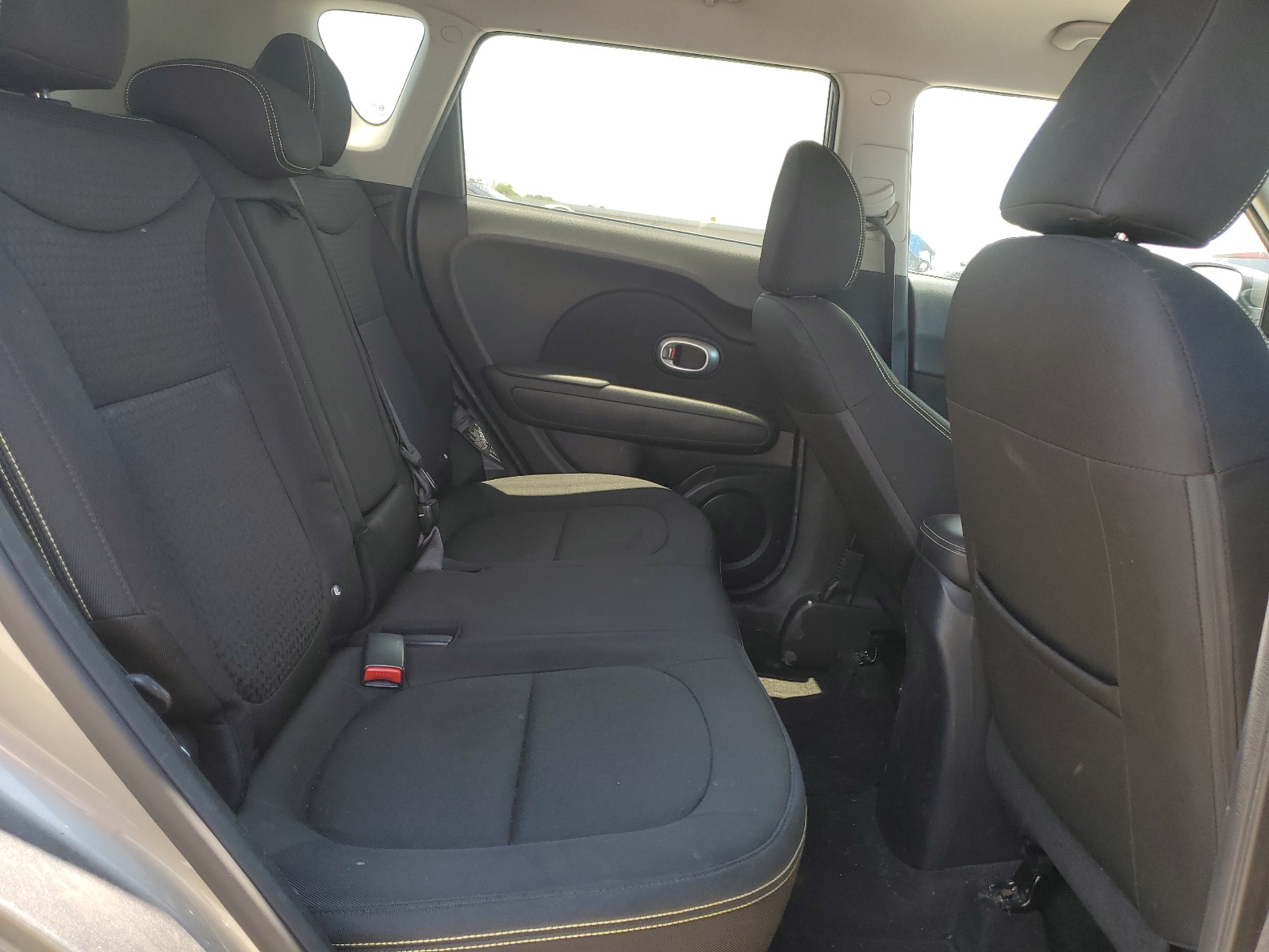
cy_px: 476
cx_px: 634
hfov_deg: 67.3
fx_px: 953
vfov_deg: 53.1
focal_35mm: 26
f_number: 1.5
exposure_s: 1/244
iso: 50
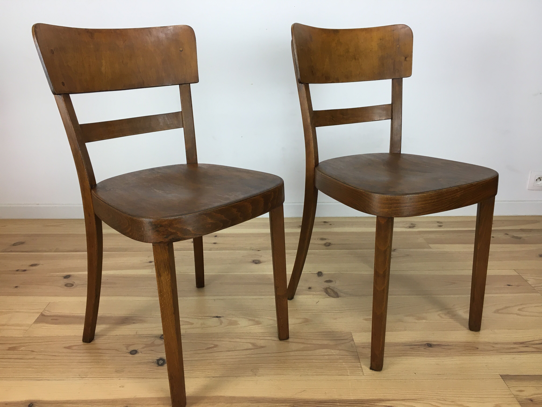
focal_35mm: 29
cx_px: 271
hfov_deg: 61.7
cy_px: 204
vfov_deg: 48.2
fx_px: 454
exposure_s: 1/33
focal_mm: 4.15
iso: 40
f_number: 2.2
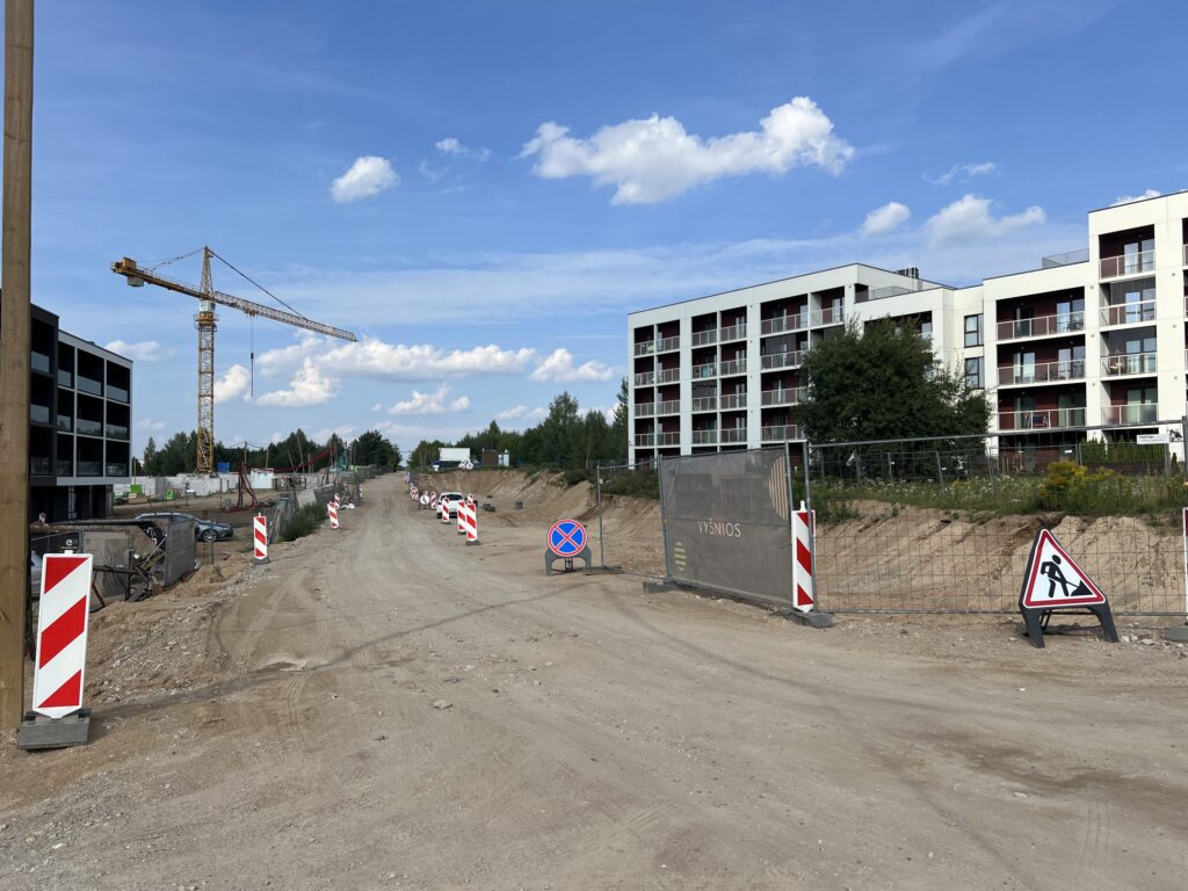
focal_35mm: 26
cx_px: 594
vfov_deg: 53.1
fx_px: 892
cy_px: 446
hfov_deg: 67.3
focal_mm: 5.7
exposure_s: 1/4630
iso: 50
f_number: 1.5
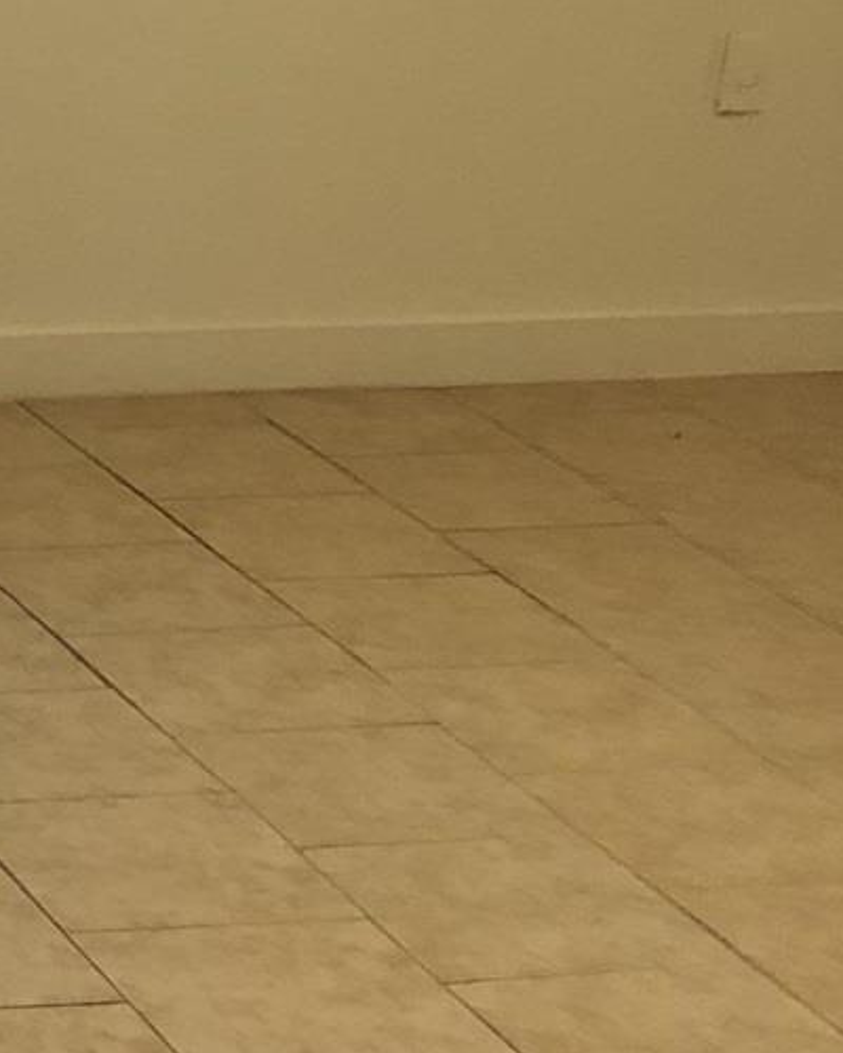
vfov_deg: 15.2
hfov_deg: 10.9
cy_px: 200
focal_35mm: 126
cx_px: -961
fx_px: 3930
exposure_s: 1/15
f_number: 1.8
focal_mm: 3.99
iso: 64
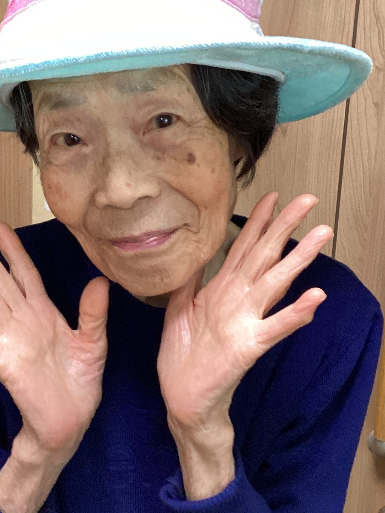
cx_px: 122
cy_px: 229
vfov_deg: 32.7
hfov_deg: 24.7
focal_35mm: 59
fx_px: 875
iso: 200
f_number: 2.4
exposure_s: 1/50
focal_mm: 3.3
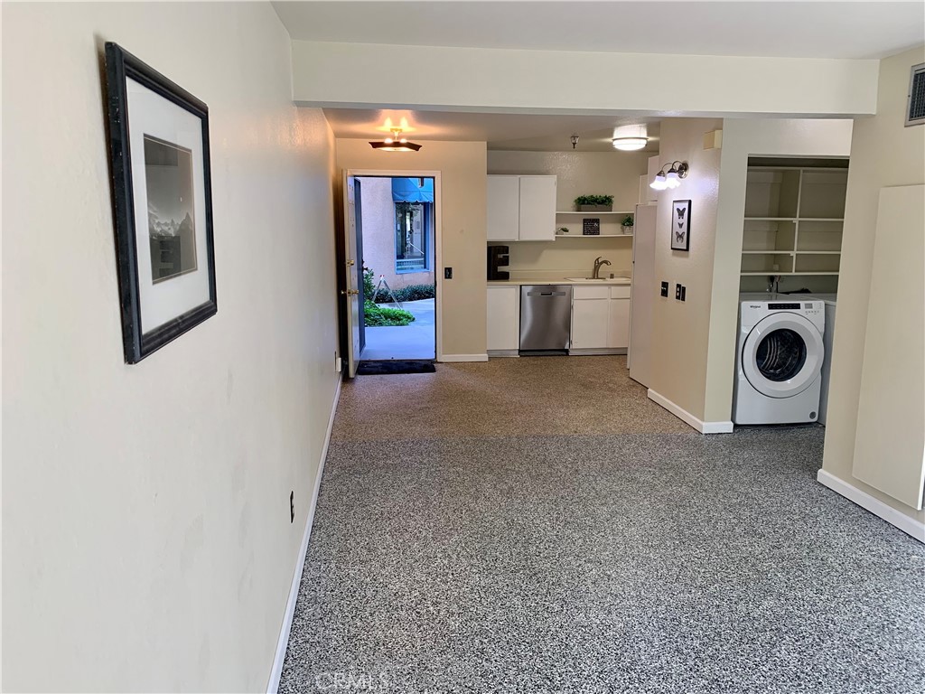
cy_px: 347
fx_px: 695
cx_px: 462
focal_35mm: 26
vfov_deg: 53.1
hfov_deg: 67.3
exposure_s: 1/120
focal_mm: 4.25
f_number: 1.8
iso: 64
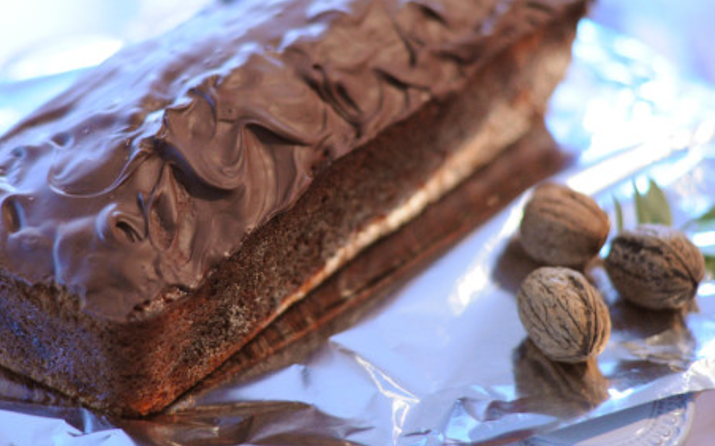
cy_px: 198
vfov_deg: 13.3
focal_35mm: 98
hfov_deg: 21.2
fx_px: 1909
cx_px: 291
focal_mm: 50
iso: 2000
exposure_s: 1/200
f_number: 1.8
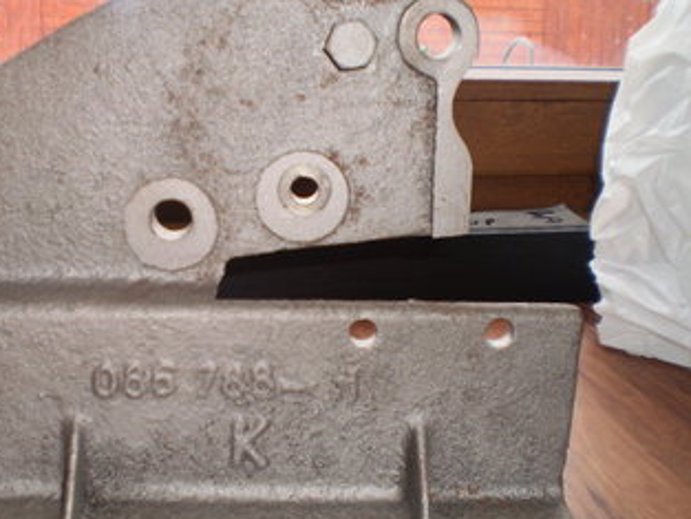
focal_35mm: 46
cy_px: 274
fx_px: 919
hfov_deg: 40.9
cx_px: 252
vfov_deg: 31.5
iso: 125
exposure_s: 1/30
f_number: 3.1
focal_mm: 6.3
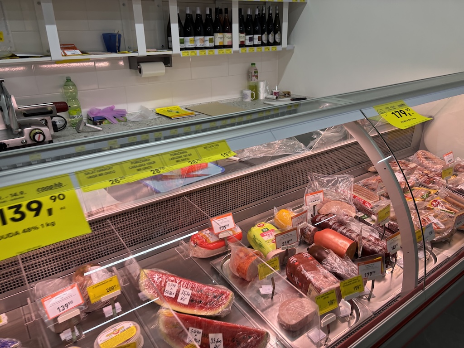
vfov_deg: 53.1
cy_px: 174
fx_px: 349
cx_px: 232
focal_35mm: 26
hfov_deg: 67.3
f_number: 1.6
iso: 125
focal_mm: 5.96
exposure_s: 1/100
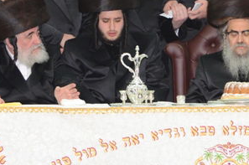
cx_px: 283
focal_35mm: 362
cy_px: 41
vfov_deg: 3.8
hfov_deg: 5.7
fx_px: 2500
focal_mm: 70
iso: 1250
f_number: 5
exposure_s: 1/80
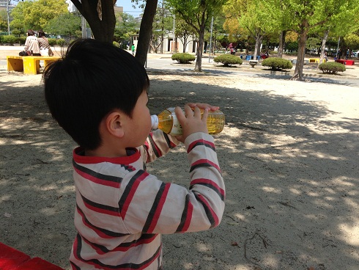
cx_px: 180
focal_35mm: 33
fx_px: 342
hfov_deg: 55.3
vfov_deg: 43.0
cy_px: 135
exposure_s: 1/821
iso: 50
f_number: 2.4
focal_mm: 4.13
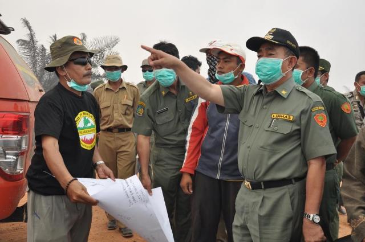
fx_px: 334
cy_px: 121
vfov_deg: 39.9
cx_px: 182
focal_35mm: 33
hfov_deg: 57.3
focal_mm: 22
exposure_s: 1/125
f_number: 7.1
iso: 250
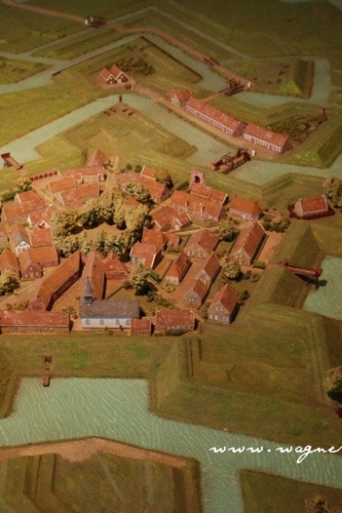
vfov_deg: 31.4
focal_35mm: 64
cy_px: 253
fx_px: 911
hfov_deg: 21.1
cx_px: 93
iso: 800
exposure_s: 1/100
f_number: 5
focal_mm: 28
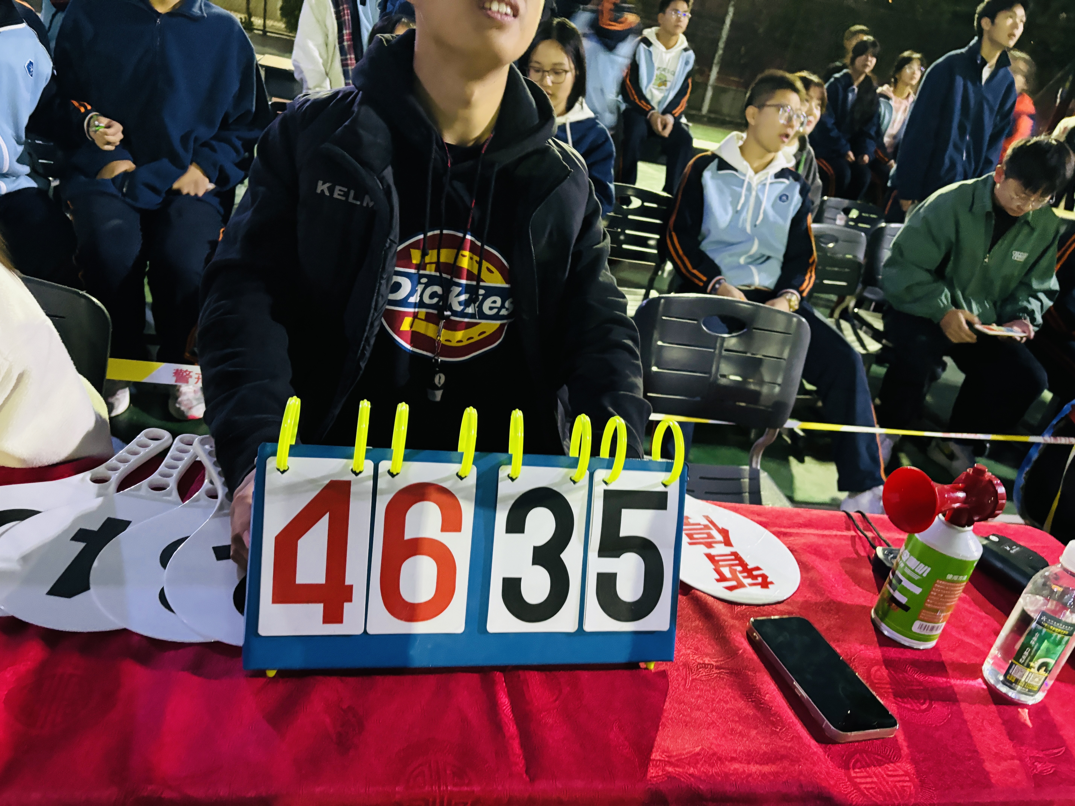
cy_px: 403
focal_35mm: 26
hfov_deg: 67.3
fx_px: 807
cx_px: 538
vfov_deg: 53.1
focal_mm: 5.96
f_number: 1.6
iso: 640
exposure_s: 1/25
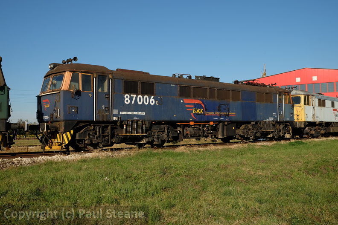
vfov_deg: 36.9
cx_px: 169
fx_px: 338
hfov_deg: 53.1
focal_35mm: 36
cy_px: 112
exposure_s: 1/420
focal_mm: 24.3
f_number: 7.1
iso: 200
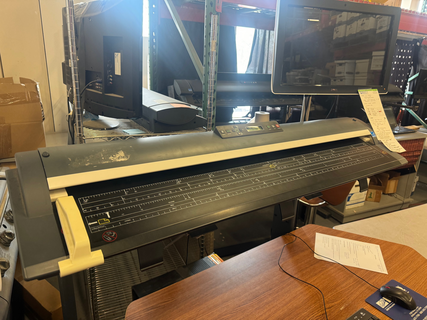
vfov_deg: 56.8
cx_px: 214
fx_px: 296
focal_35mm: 24
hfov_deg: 71.6
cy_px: 160
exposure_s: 1/42
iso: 160
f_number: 1.78
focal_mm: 6.76
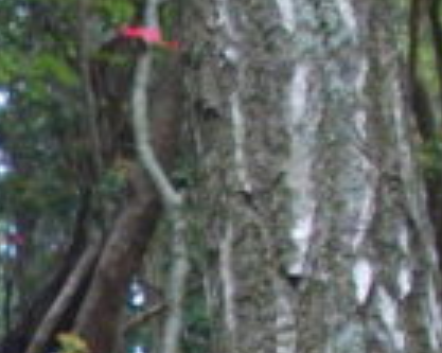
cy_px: 576
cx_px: -585
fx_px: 3477
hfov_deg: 6.9
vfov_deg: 5.7
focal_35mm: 266
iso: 121
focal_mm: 6.2
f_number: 2.8
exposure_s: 1/125
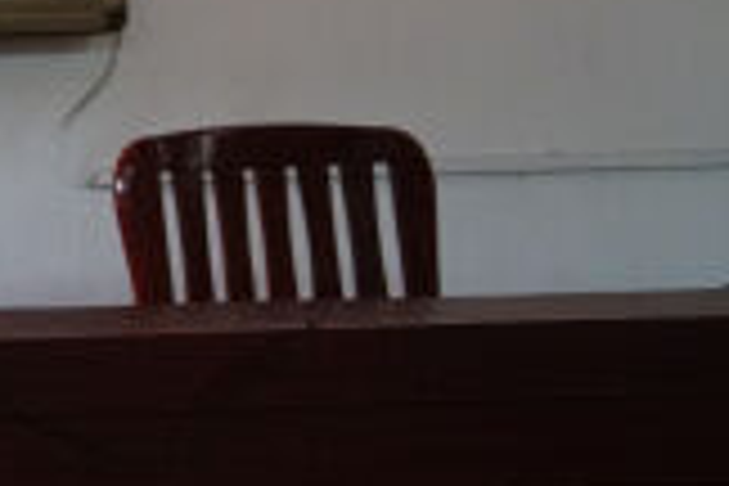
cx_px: -1066
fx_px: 2693
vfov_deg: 10.1
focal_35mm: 133
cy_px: -162
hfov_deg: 12.1
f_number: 4
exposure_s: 1/60
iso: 1600
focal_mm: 18
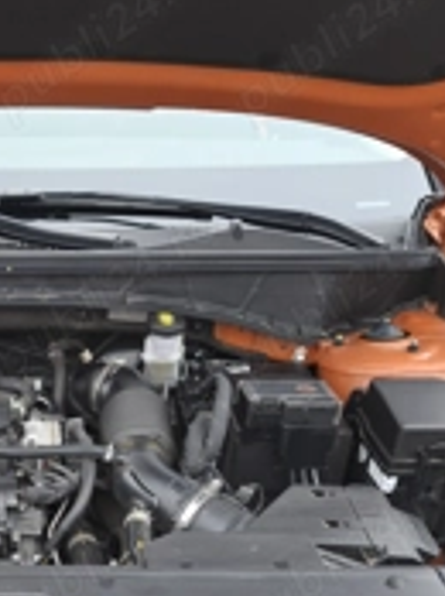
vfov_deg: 32.9
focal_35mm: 53
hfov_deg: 25.9
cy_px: 613
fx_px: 911
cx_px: -14
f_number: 1.65
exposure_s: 1/50
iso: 320
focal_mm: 6.18
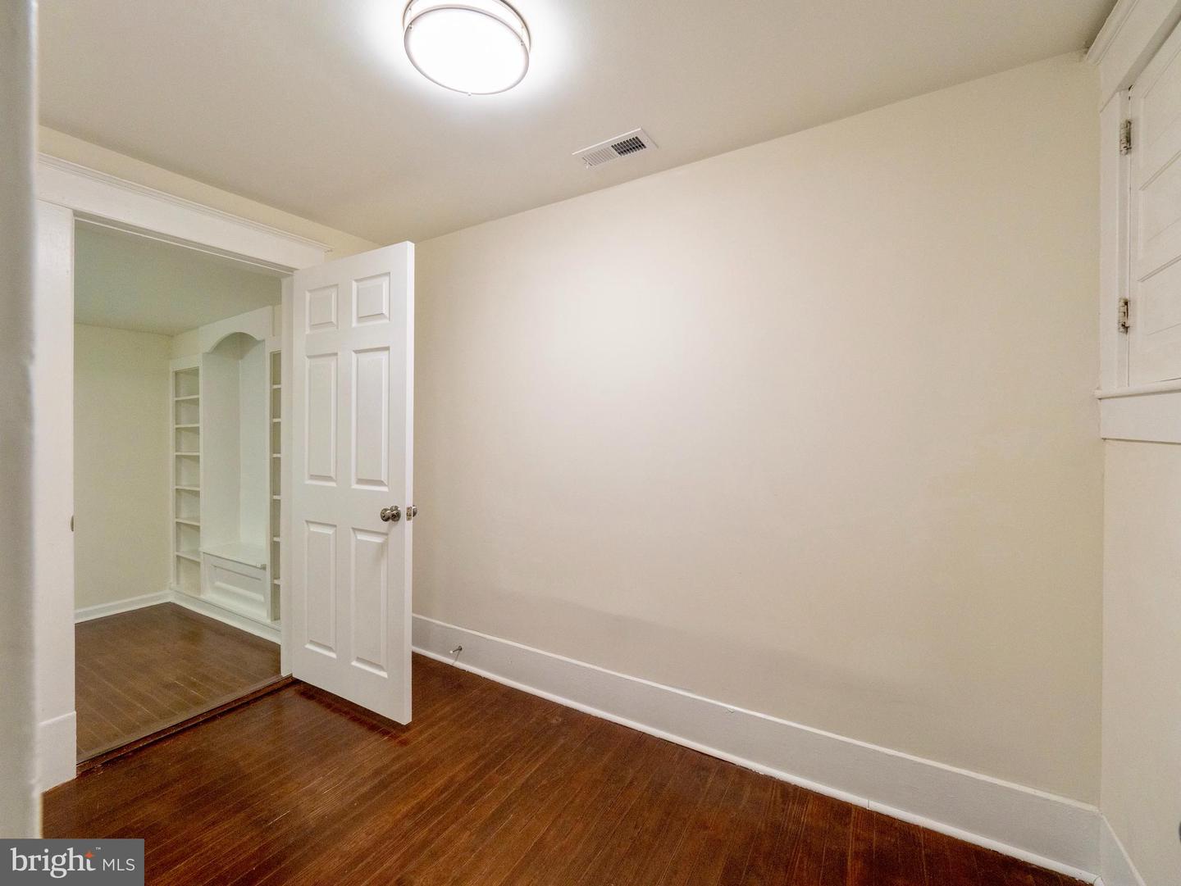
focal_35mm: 14
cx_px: 590
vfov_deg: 85.7
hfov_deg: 102.0
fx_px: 478
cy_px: 443
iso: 400
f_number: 5
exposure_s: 1/60
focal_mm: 7
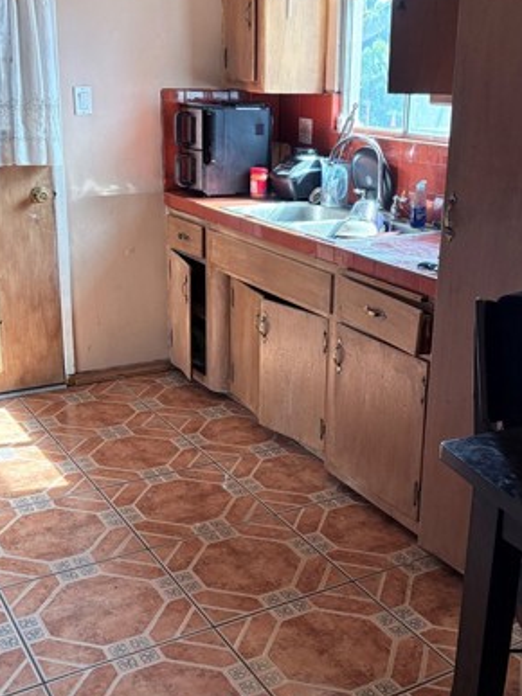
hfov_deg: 33.5
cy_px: 347
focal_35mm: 43
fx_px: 865
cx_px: 308
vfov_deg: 43.9
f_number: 1.6
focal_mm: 5.96
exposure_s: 1/121
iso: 125
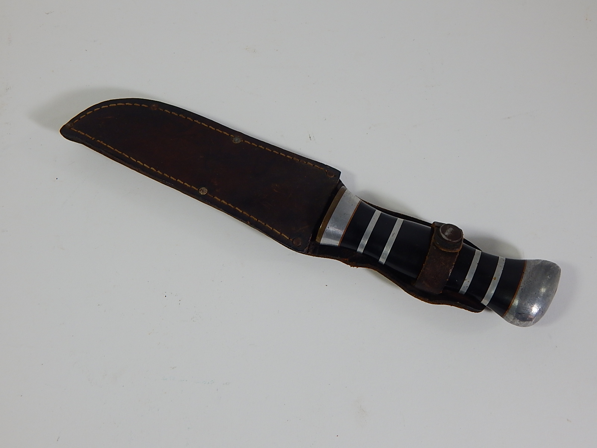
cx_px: 298
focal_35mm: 38
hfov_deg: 49.0
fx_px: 655
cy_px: 224
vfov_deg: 37.7
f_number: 3.4
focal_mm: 6.8
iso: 125
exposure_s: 1/30
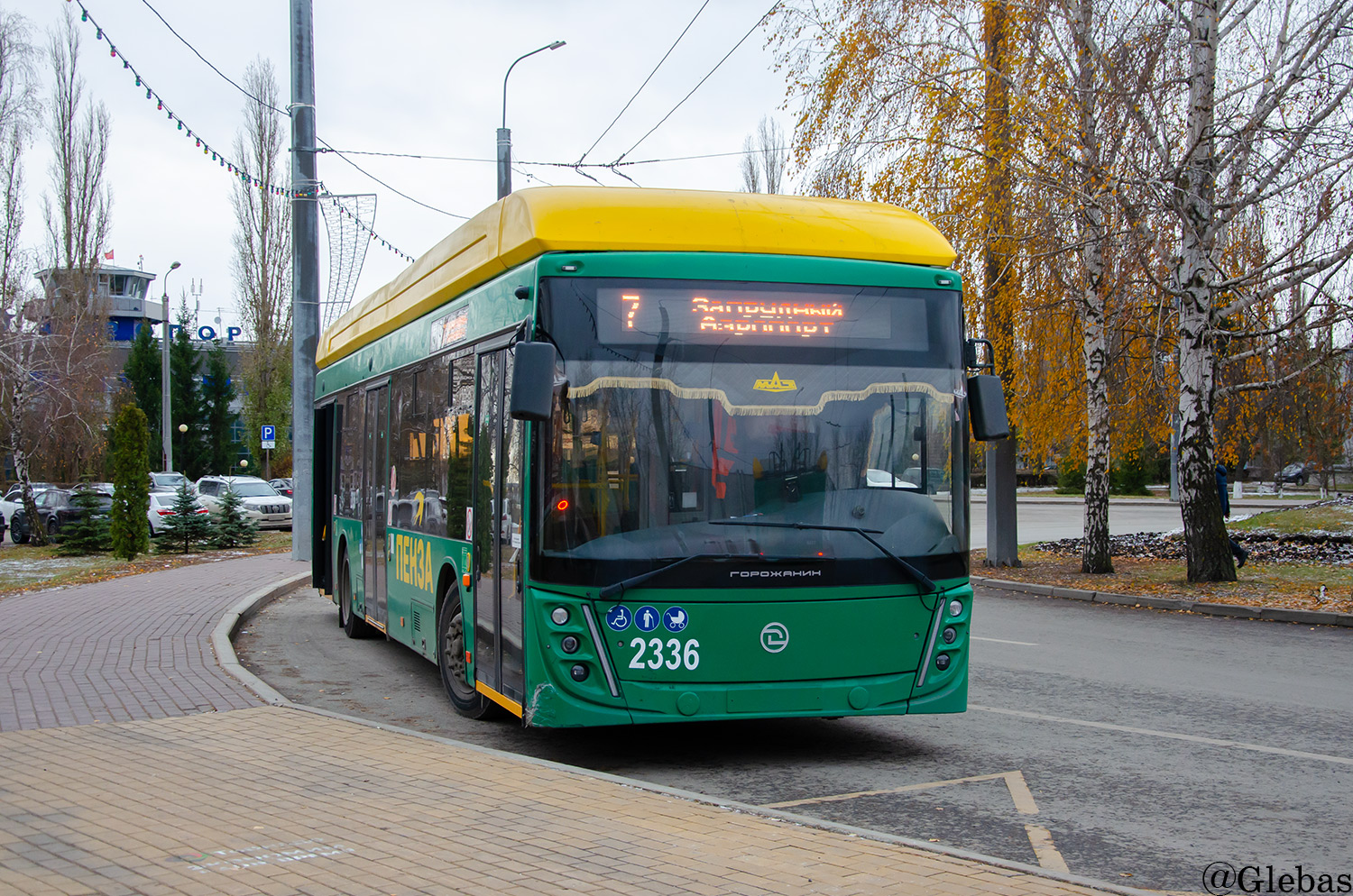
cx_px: 676
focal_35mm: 45
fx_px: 1688
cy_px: 448
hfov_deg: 43.7
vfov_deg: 29.7
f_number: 4.2
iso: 500
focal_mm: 30
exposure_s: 1/320
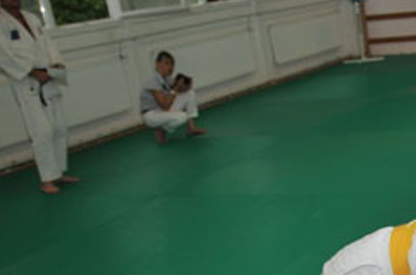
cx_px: 478
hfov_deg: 27.2
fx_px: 772
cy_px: 315
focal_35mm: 67
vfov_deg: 19.2
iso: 200
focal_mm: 18
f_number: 3.5
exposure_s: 1/250
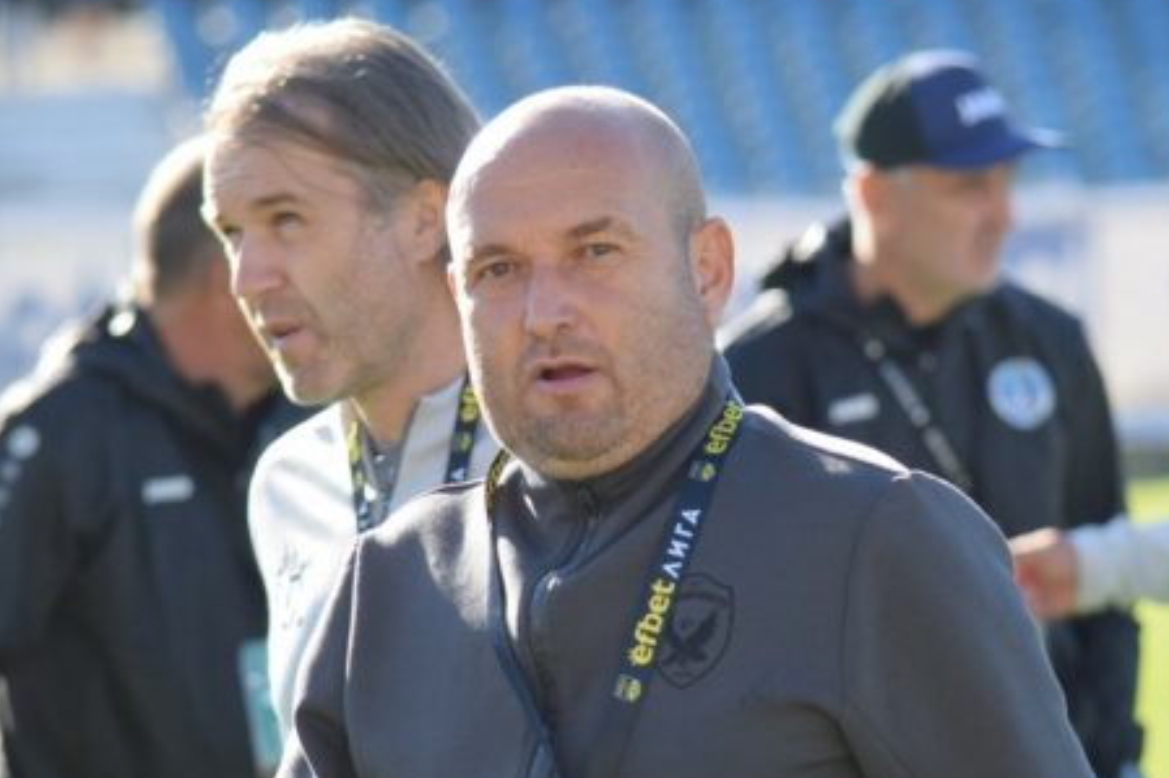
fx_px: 11714
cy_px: 592
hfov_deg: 5.7
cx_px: 745
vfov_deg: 3.8
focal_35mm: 361
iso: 400
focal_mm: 135
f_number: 4.8
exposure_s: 1/800
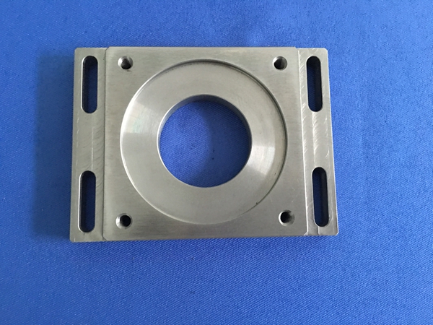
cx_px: 216
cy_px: 162
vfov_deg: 48.2
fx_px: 363
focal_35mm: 29
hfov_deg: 61.7
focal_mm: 4.15
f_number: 2.2
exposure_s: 1/8
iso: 160
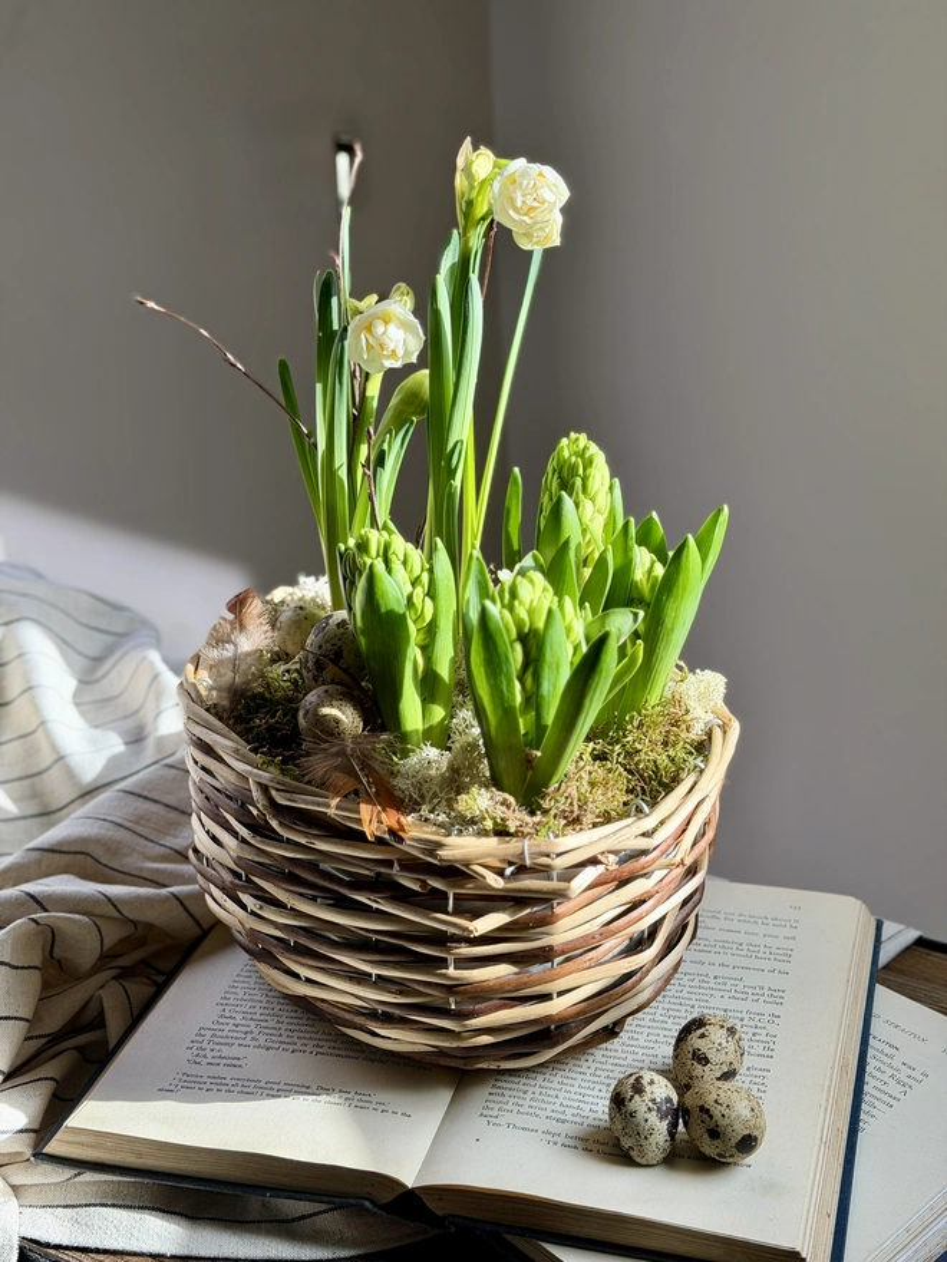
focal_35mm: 48
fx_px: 1751
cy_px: 631
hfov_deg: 30.3
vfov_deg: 39.7
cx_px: 474
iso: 80
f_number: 1.78
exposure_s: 1/427
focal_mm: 6.76
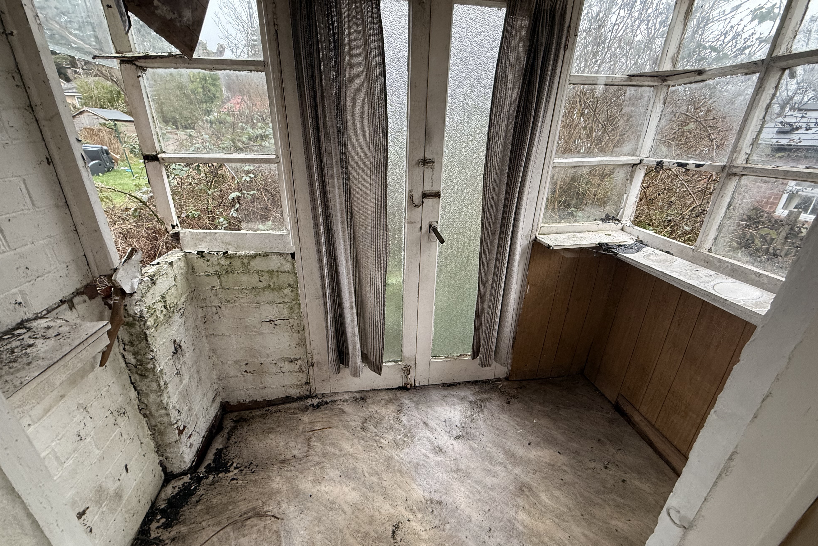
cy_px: 276
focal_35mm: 15
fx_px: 341
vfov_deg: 77.3
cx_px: 413
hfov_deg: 100.4
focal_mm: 2.22
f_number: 2.2
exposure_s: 1/100
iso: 200
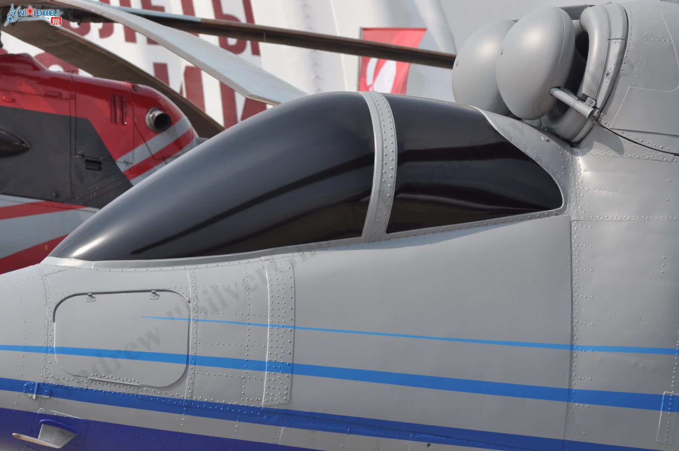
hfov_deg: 9.5
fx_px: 4097
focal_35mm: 218
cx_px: 340
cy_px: 226
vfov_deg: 6.3
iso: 200
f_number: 8
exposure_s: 1/640
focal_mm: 145
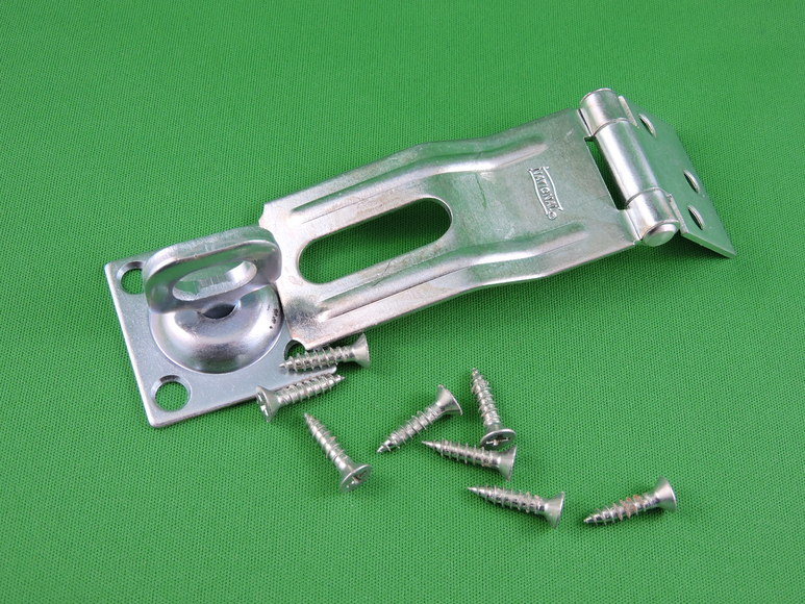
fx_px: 1047
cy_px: 302
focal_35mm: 45
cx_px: 402
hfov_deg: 42.1
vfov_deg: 32.2
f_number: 4
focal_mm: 8.1
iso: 110
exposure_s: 1/30
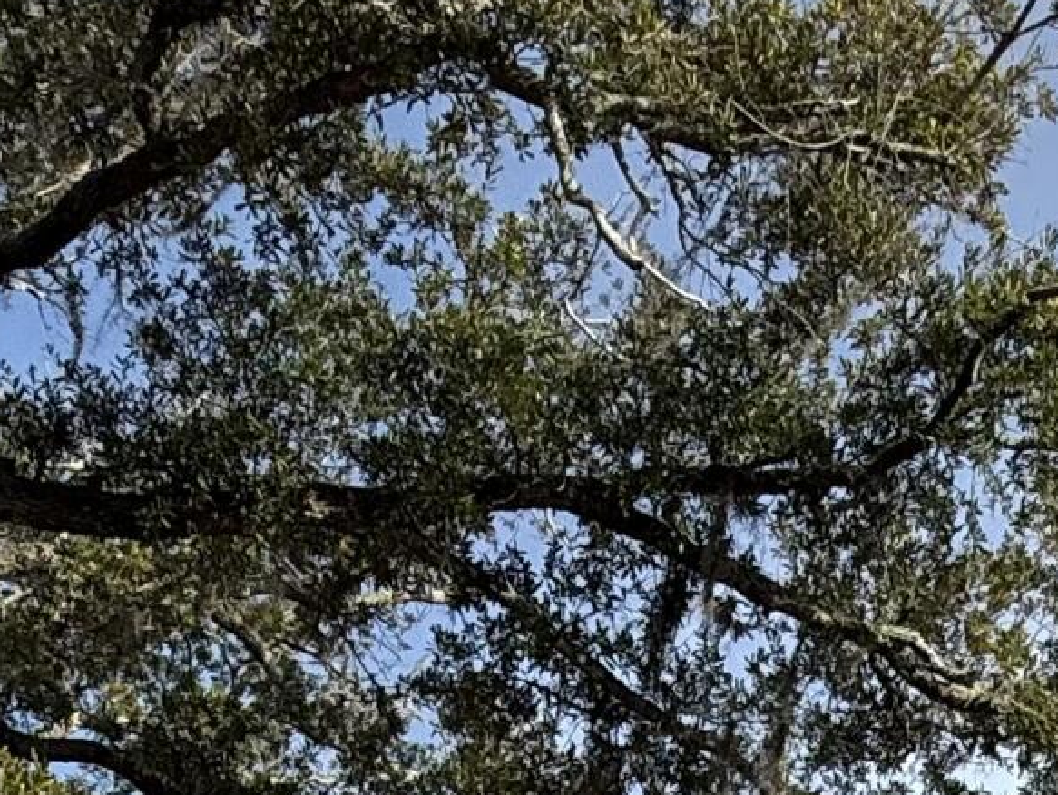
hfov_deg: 26.3
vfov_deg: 15.8
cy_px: 1615
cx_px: 904
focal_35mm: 72
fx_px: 2202
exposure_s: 1/1431
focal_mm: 2.22
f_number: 2.2
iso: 50
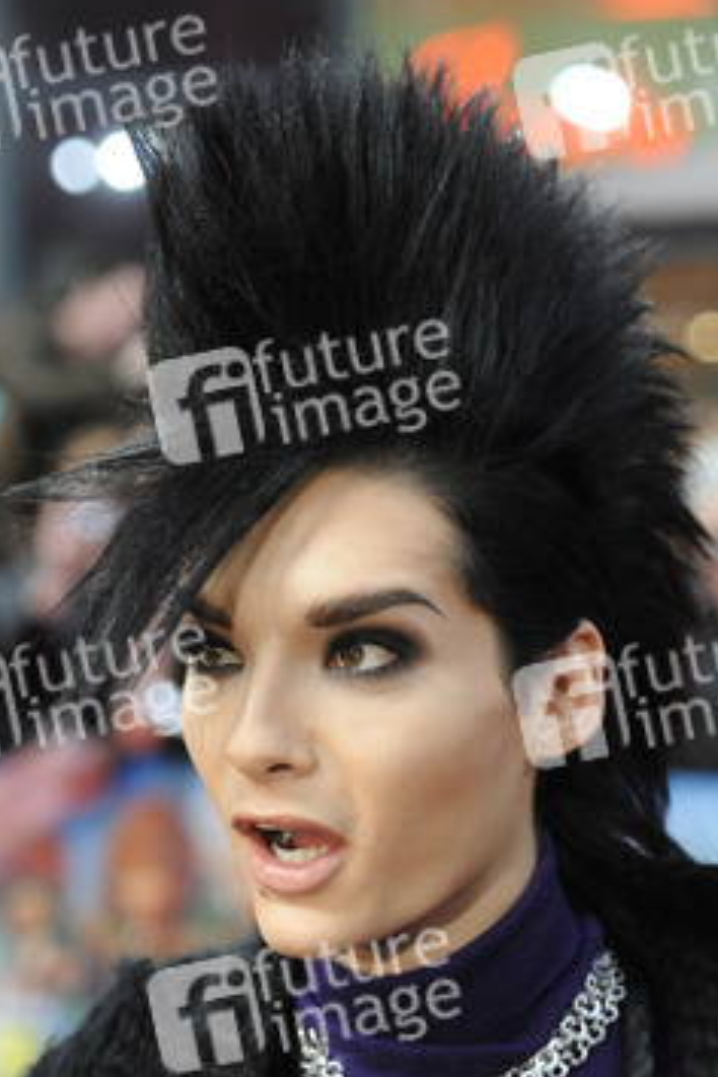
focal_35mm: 96
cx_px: 392
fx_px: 2872
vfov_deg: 21.2
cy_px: 545
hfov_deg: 14.2
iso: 3200
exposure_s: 1/125
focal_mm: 85
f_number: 5
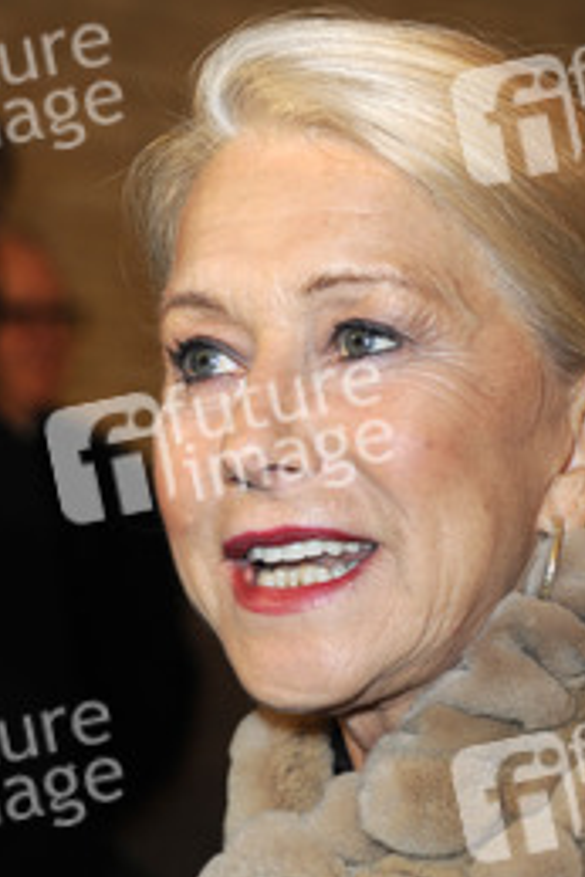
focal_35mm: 139
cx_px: 318
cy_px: 613
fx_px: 3383
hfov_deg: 9.9
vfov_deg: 14.7
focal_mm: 90
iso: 1250
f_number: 5.6
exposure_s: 1/160
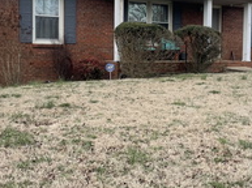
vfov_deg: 26.8
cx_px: 133
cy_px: 61
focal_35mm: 54
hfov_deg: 35.6
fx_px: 392
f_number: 1.6
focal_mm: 4.2
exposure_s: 1/590
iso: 32
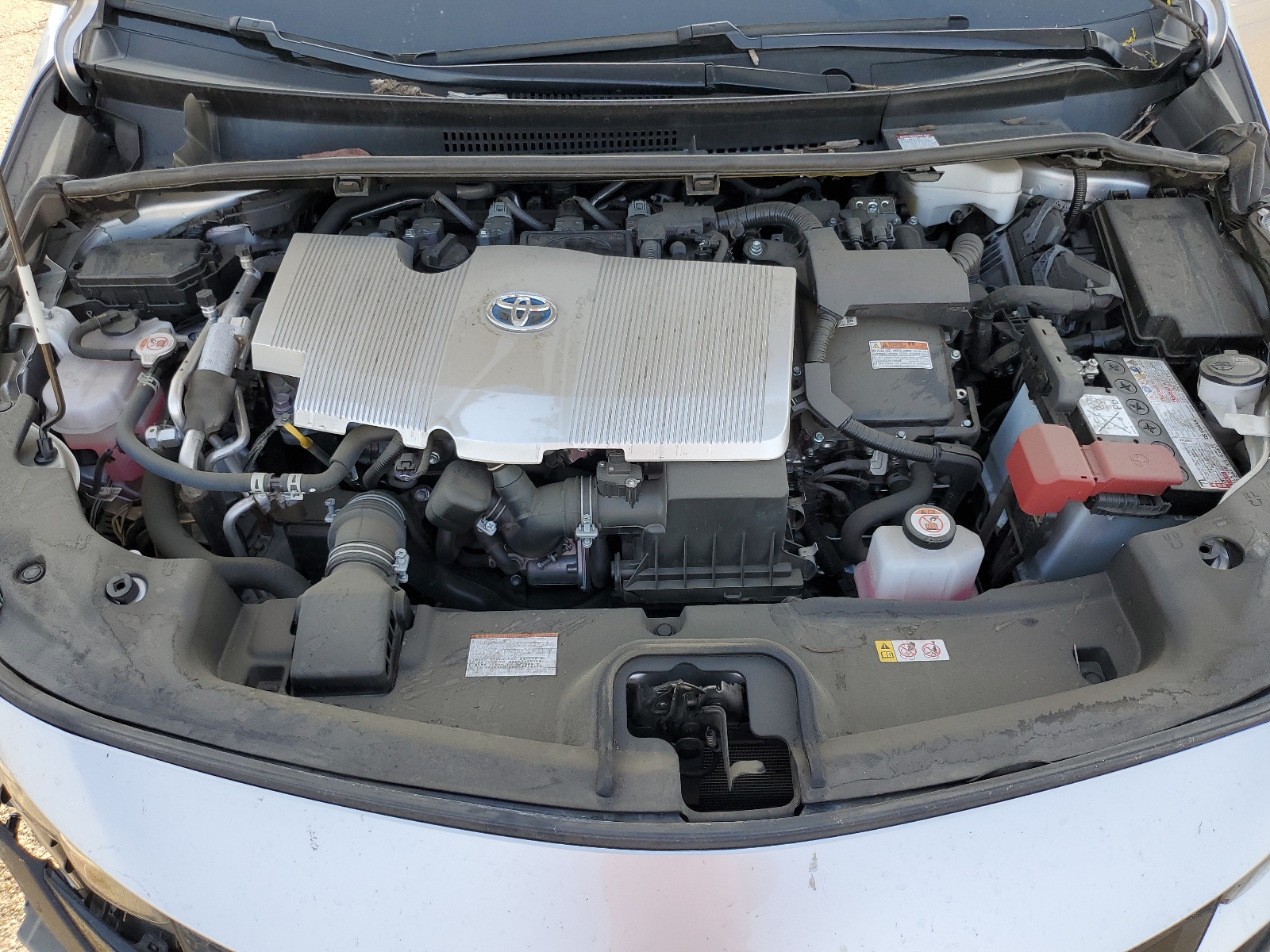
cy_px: 476
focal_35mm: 26
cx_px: 635
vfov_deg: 53.1
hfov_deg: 67.3
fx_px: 954
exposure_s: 1/345
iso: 50
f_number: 1.5
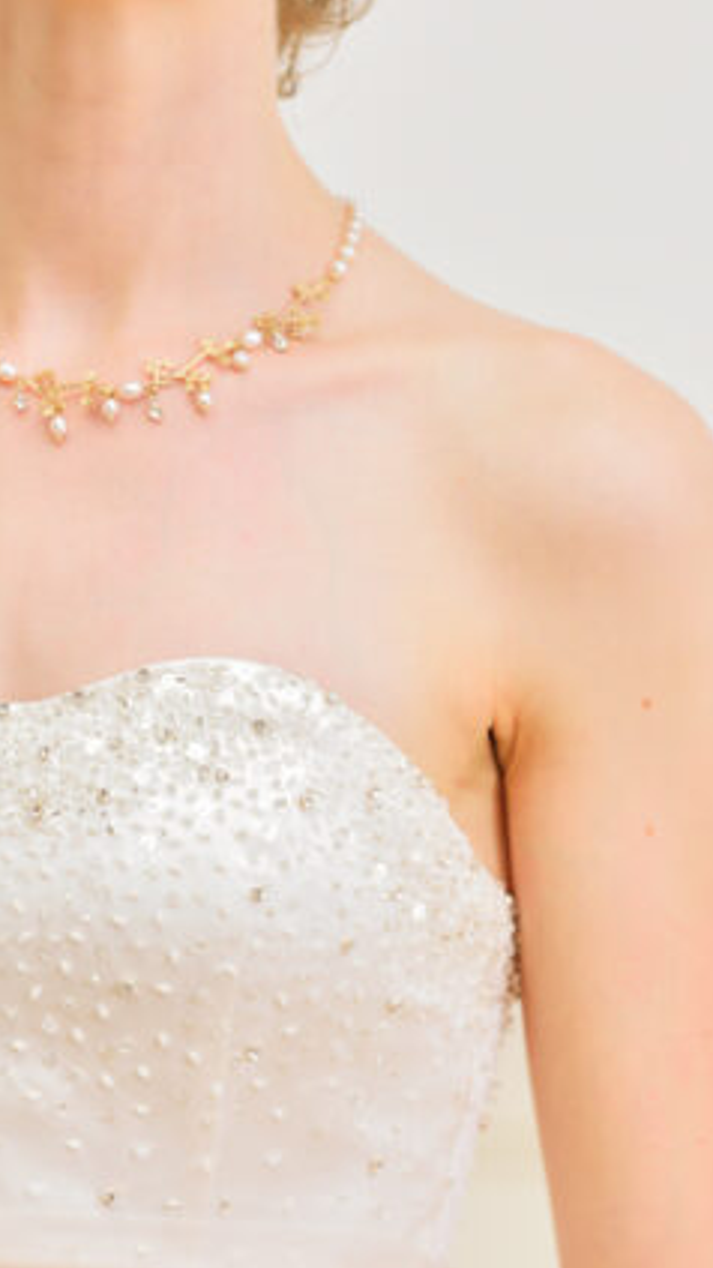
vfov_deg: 6.7
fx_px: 10854
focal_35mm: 323
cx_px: 198
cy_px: 361
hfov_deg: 3.8
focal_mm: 145
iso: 100
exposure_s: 1/200
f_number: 4
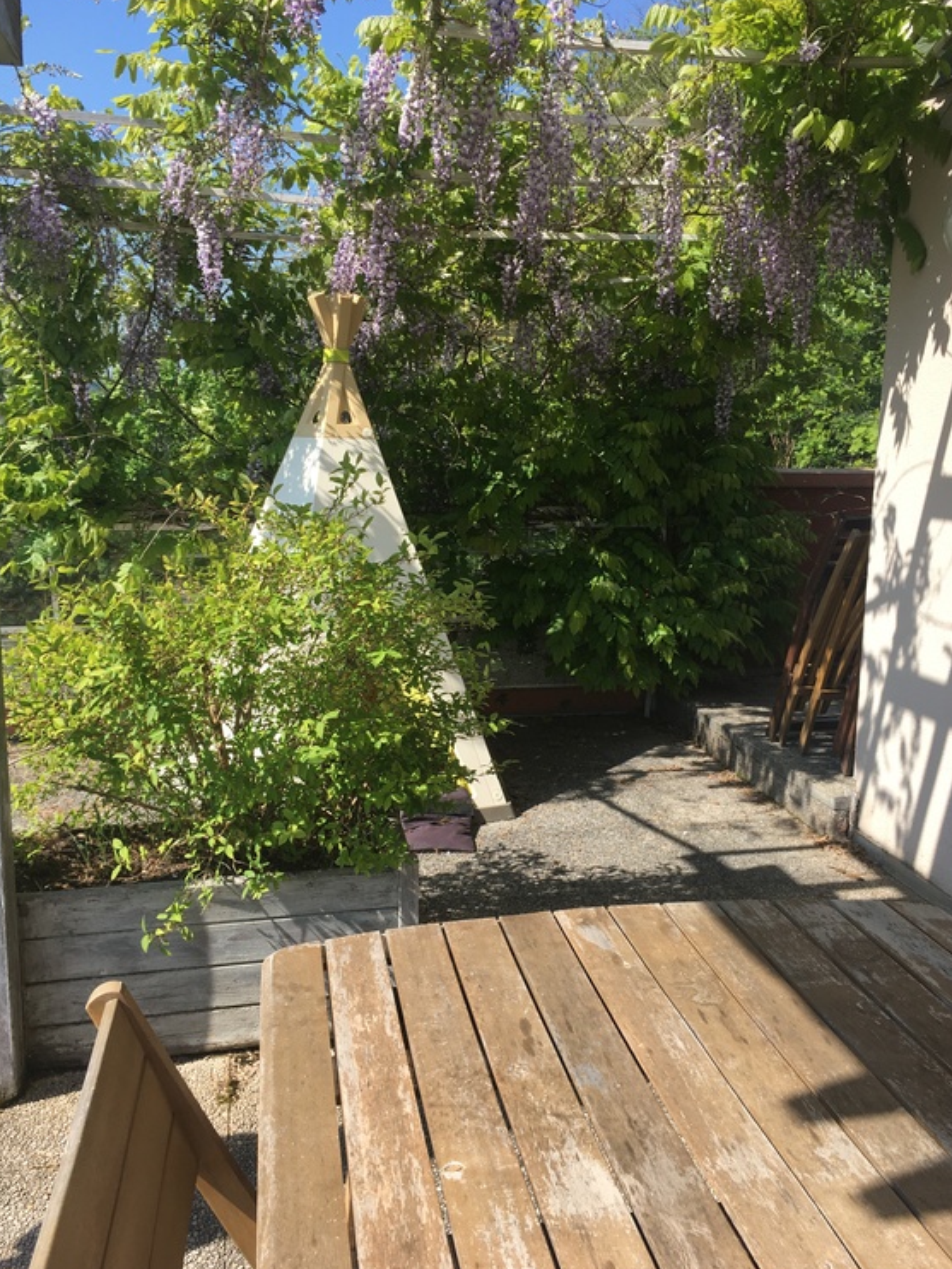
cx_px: 489
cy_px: 634
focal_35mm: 30
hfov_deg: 46.8
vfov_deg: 59.9
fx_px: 1099
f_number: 2.2
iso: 25
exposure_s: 1/905
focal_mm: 4.15
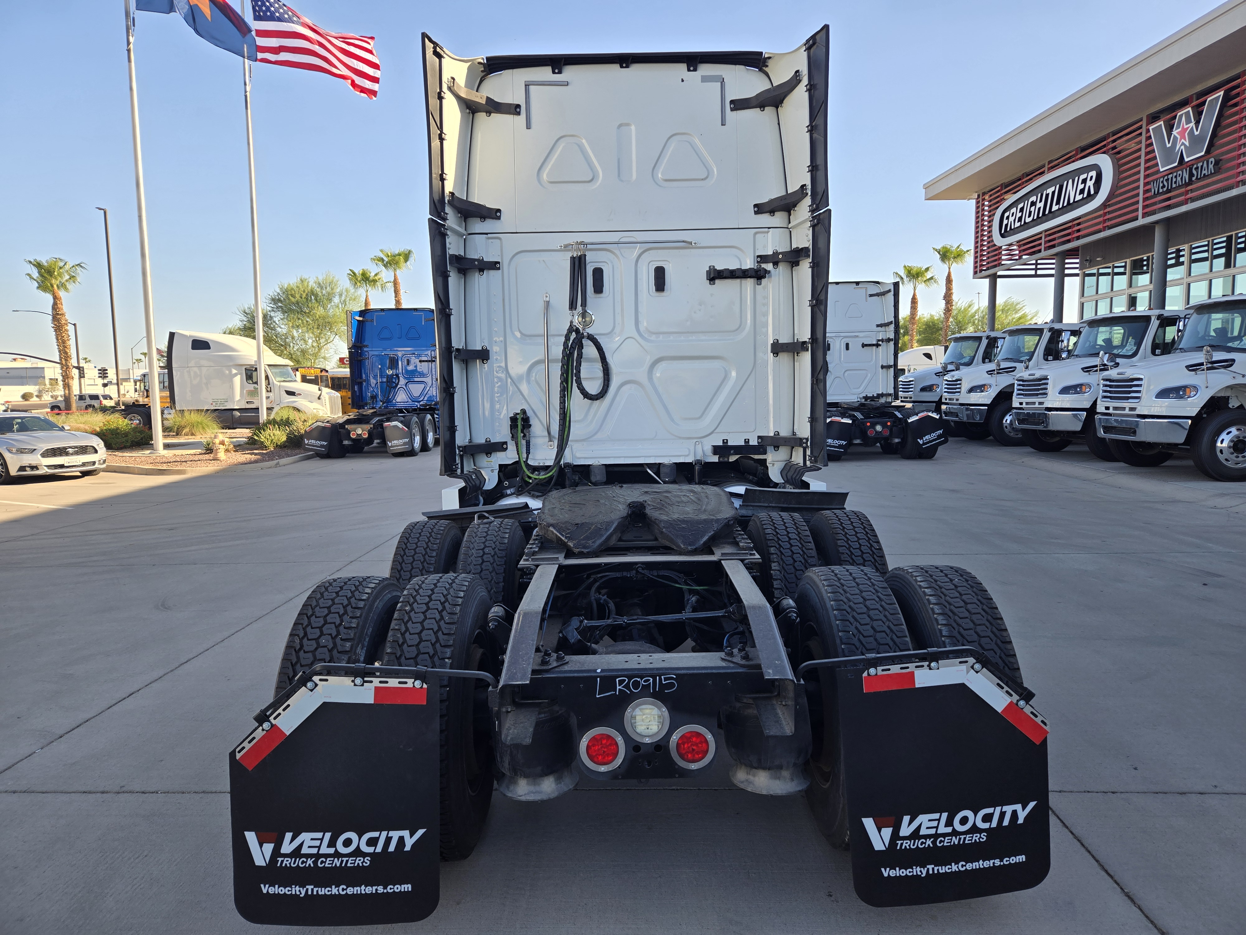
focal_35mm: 23
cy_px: 468
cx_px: 623
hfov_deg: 73.9
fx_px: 828
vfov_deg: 58.9
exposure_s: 1/622
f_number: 1.8
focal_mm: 5.4
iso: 25
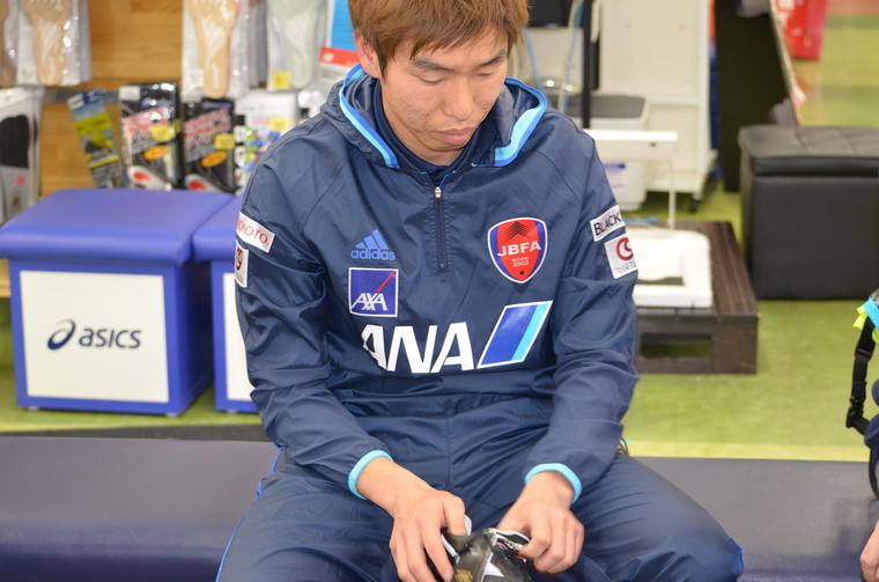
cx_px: 440
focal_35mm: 82
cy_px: 291
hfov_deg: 24.7
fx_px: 2010
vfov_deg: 16.5
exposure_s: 1/25
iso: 400
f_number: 4.5
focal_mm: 55
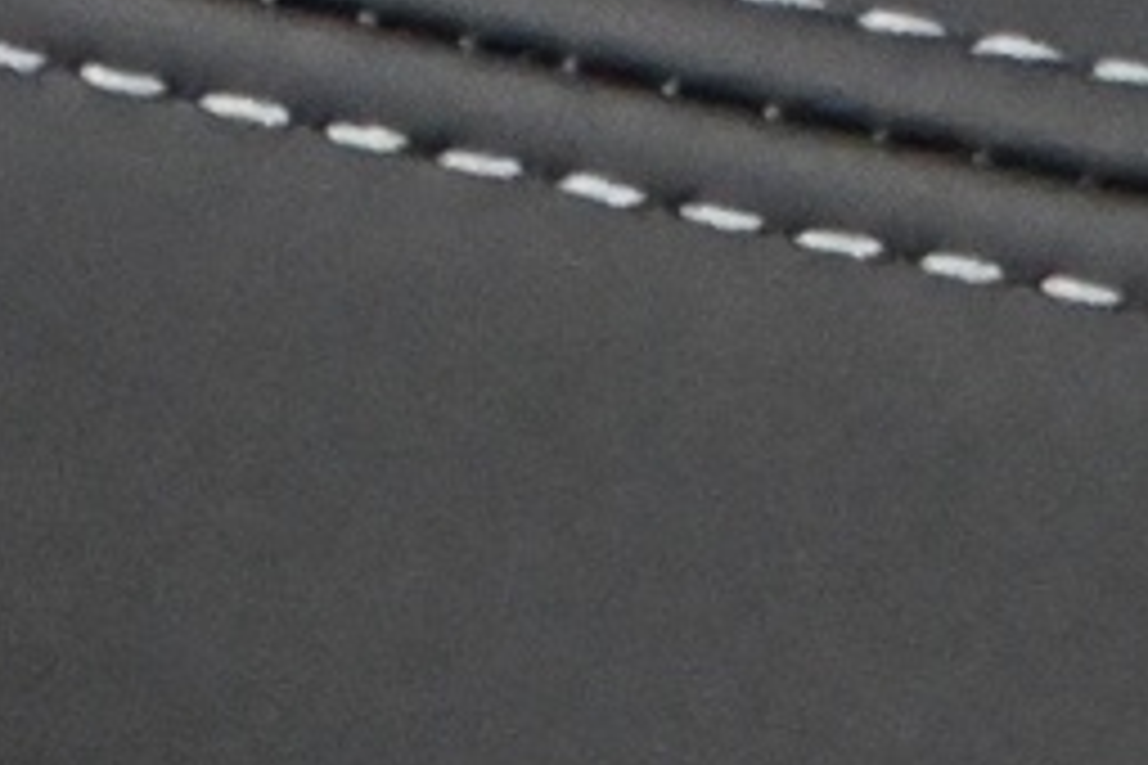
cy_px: 2241
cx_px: -86
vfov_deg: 5.0
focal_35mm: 262
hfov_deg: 7.8
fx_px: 8341
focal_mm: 27.5
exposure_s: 1/50
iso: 12800
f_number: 4.5
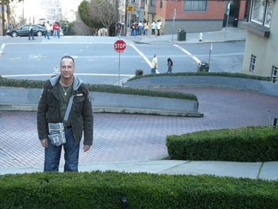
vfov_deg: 24.8
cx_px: 83
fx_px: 474
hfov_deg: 32.3
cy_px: 122
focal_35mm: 59
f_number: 2.8
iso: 69
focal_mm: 7.9
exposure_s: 1/45.8
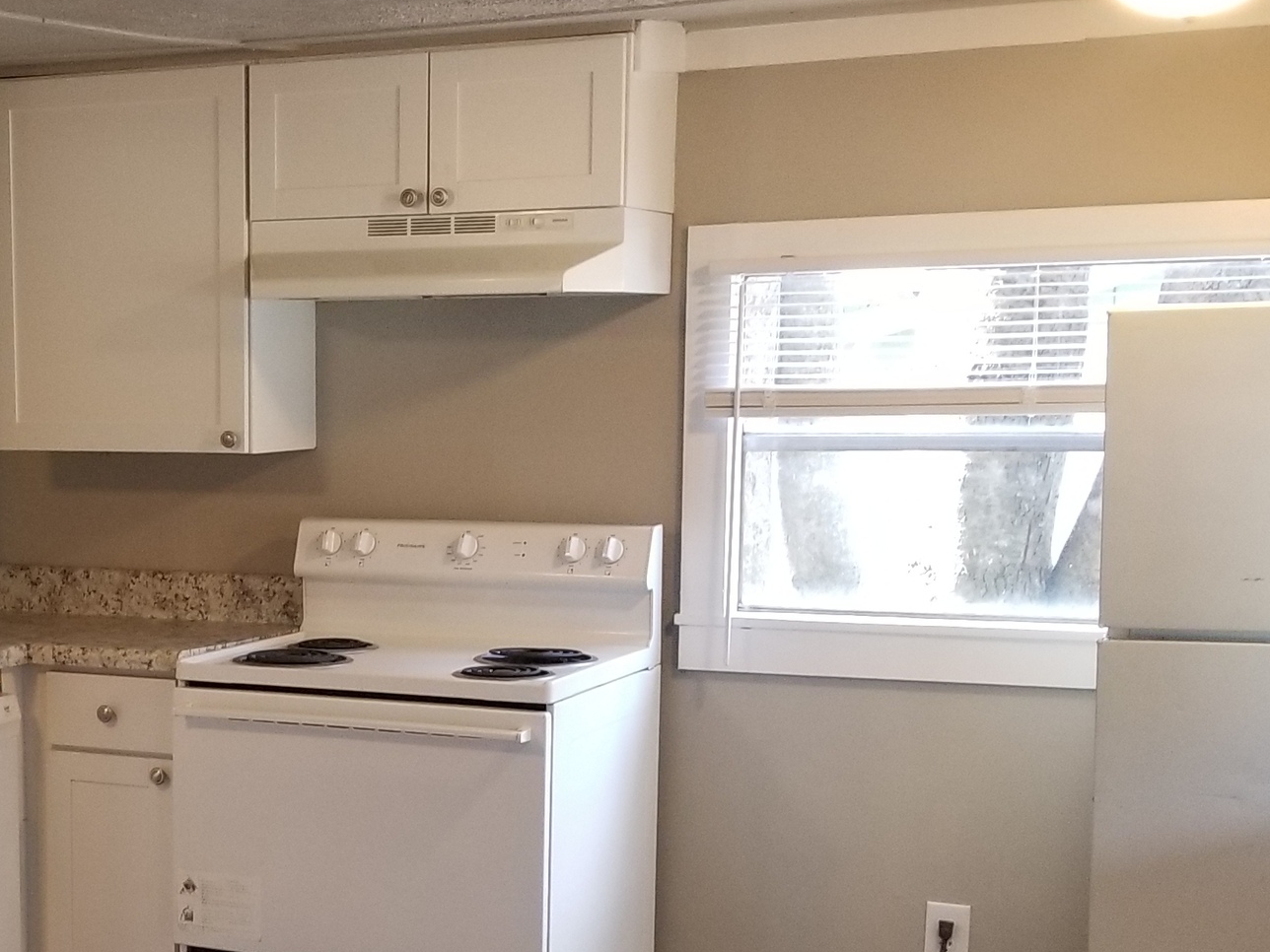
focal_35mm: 62
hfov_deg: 30.3
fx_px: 2275
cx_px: 221
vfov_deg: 23.2
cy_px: 805
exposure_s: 1/60
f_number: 1.7
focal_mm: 4.25
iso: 200
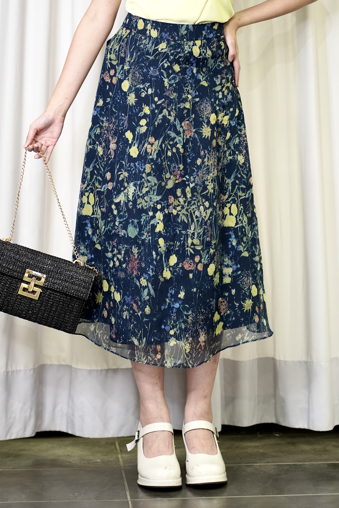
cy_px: 254
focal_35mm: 128
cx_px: 170
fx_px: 1801
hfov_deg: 10.8
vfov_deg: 16.1
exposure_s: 1/160
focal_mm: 85
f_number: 1.8
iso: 500
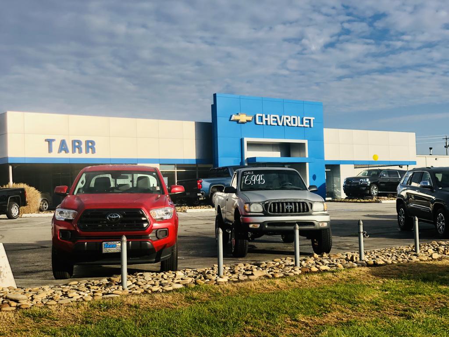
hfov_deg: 36.8
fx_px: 674
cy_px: 168
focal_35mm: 52
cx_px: 224
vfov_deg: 28.0
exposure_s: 1/1453
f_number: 2.4
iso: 16
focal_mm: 6
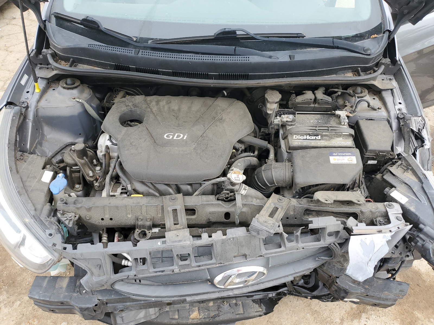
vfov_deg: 53.1
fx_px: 326
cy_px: 162
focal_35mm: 26
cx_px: 217
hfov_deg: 67.3
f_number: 1.5
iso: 50
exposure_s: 1/455
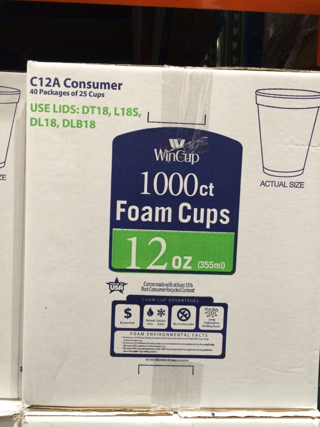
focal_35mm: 29
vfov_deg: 61.7
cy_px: 214
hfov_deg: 48.2
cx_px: 160
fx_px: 357
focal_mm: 4.15
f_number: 2.2
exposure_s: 1/33
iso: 100
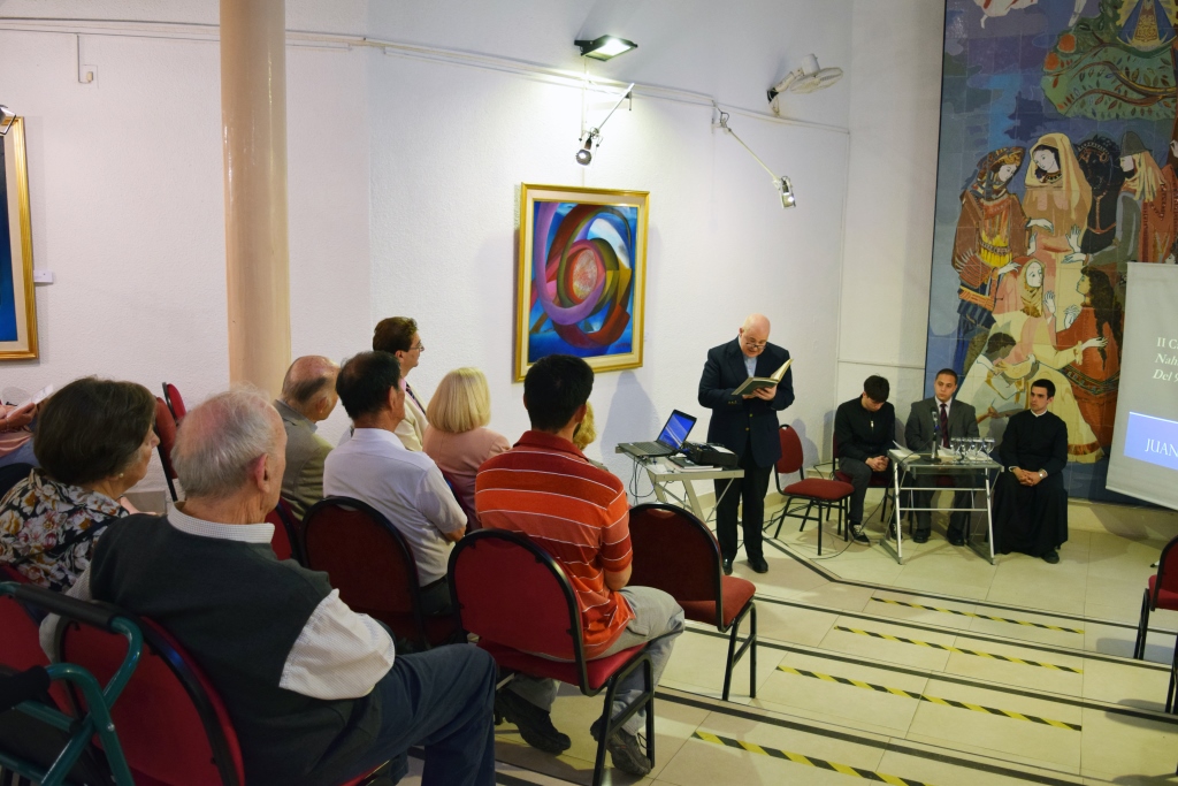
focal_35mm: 32
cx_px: 589
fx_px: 1031
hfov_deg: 59.5
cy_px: 393
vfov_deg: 41.7
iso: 800
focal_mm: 21
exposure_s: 1/60
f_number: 4
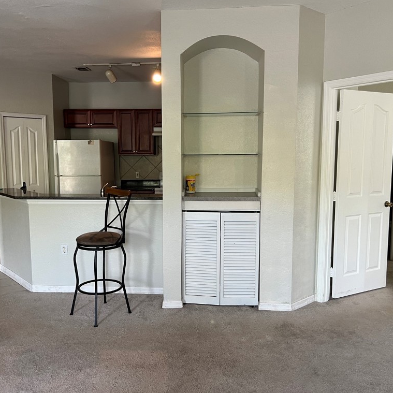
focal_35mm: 31
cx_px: 187
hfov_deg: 52.5
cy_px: 195
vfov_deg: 52.5
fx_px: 398
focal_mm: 5.7
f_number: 1.5
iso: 100
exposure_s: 1/60
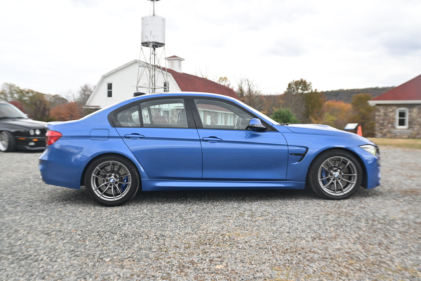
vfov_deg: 33.4
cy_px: 140
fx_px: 468
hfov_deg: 48.5
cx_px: 210
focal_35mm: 40
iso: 1000
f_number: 5
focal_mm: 40
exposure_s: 1/250
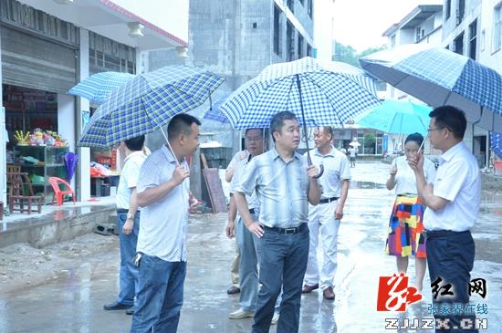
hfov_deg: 35.1
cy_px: 166
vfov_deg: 23.7
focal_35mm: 57
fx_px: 794
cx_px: 251
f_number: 5.6
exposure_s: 1/125
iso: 800
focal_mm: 38
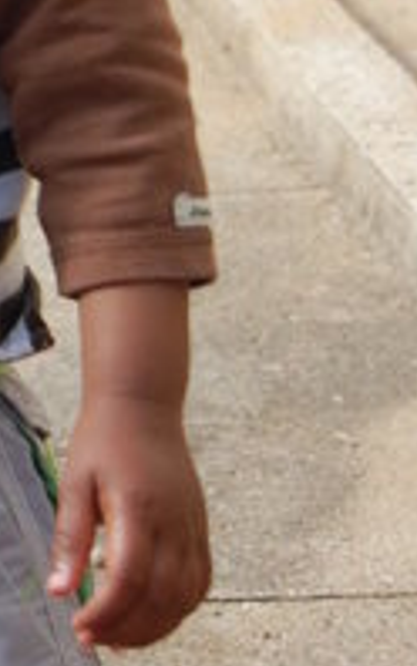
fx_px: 4932
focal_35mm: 272
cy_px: -57
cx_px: -178
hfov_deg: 4.8
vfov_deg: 7.7
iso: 200
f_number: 7.1
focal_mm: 55
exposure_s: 1/200
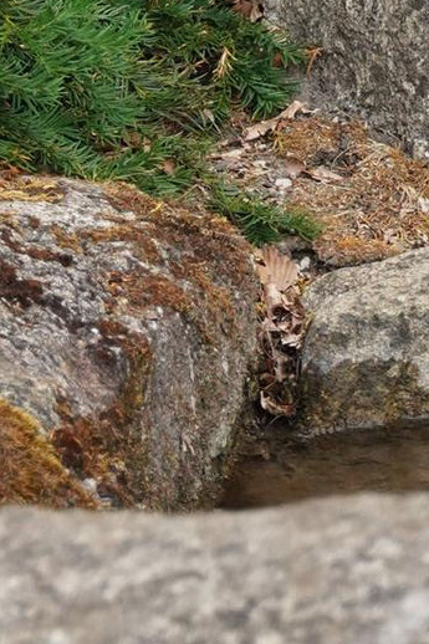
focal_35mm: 345
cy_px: -1131
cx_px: 734
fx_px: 6165
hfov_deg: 4.0
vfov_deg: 5.7
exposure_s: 1/250
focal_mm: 46.5
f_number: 3.2
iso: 640
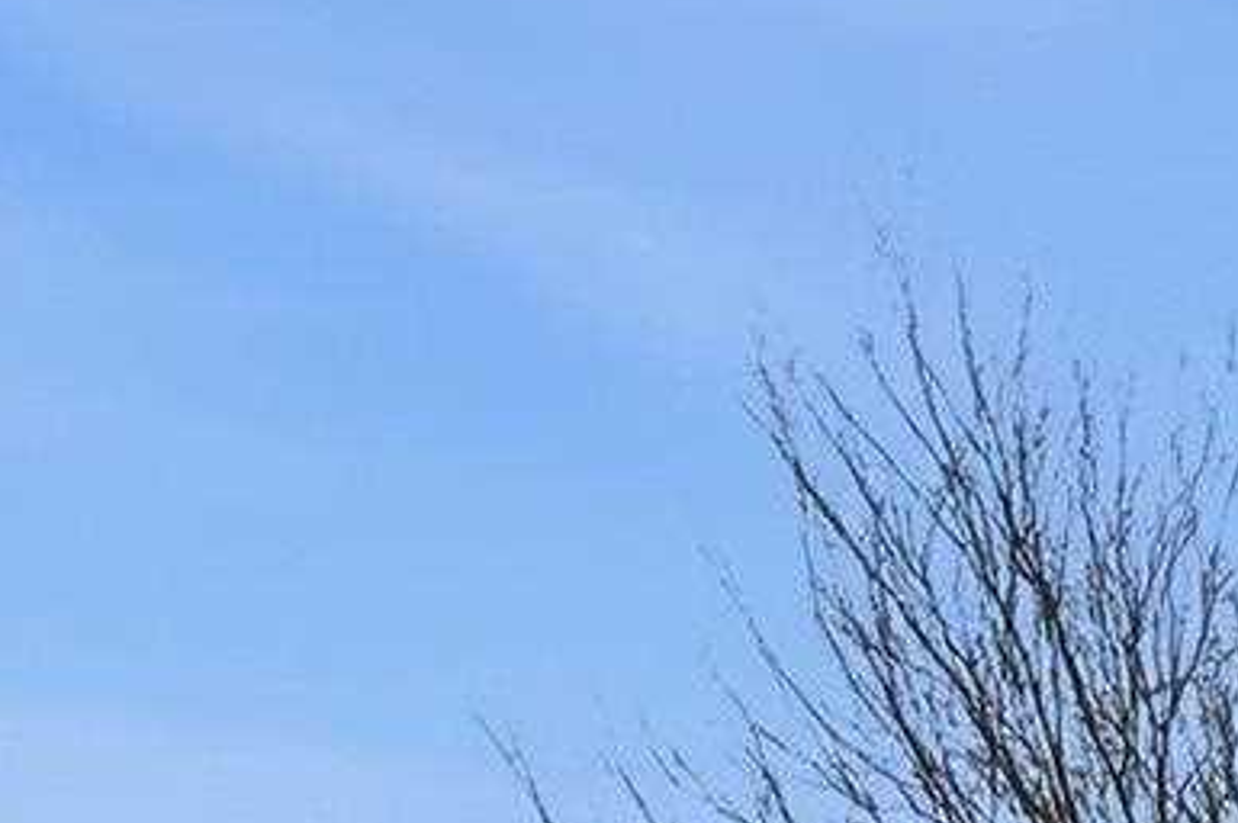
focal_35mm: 117
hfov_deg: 13.5
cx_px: 2839
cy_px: 2186
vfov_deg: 9.8
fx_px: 4020
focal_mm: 10
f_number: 9
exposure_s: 1/250
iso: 250
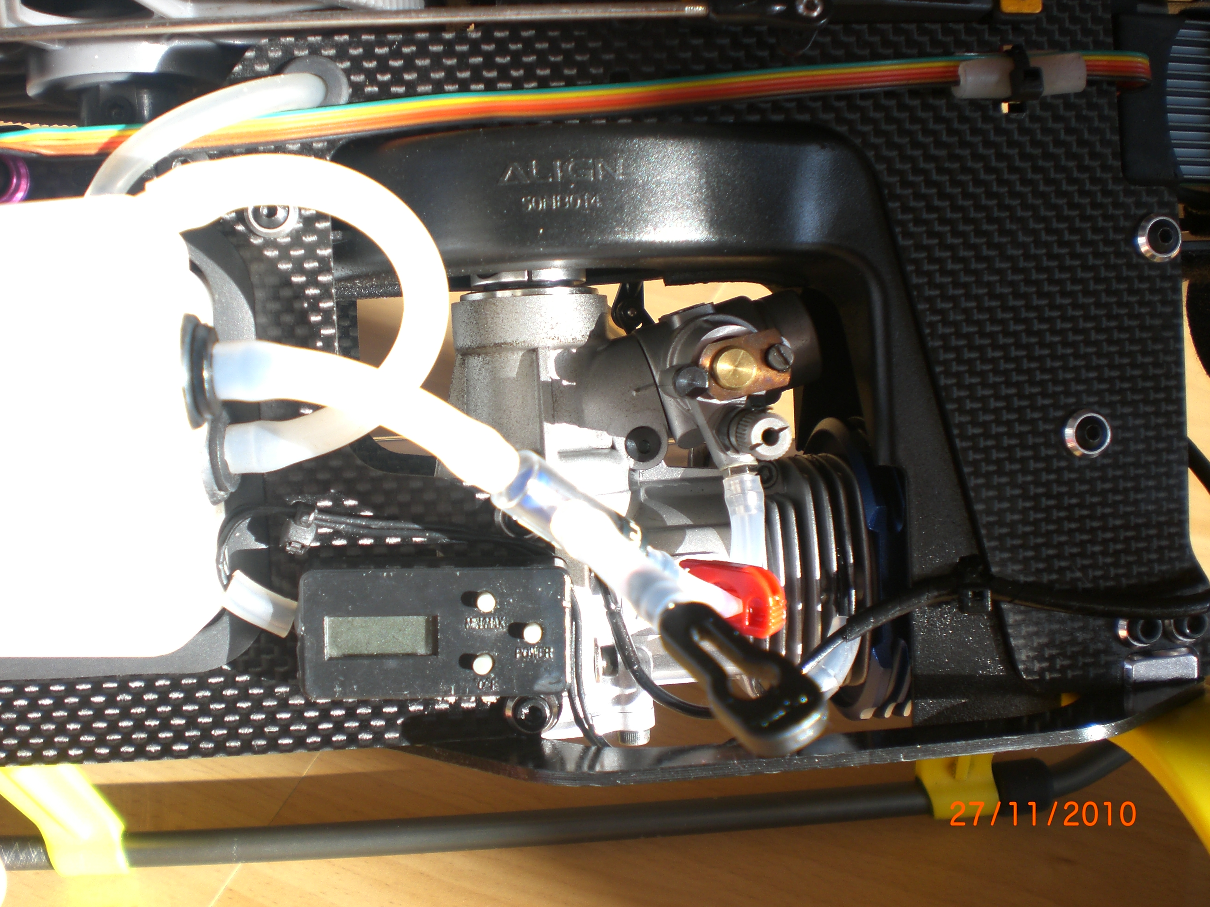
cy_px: 454
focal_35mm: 38
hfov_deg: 49.0
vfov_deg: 37.7
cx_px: 605
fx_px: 1328
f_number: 3.1
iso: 50
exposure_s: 1/80
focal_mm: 6.3
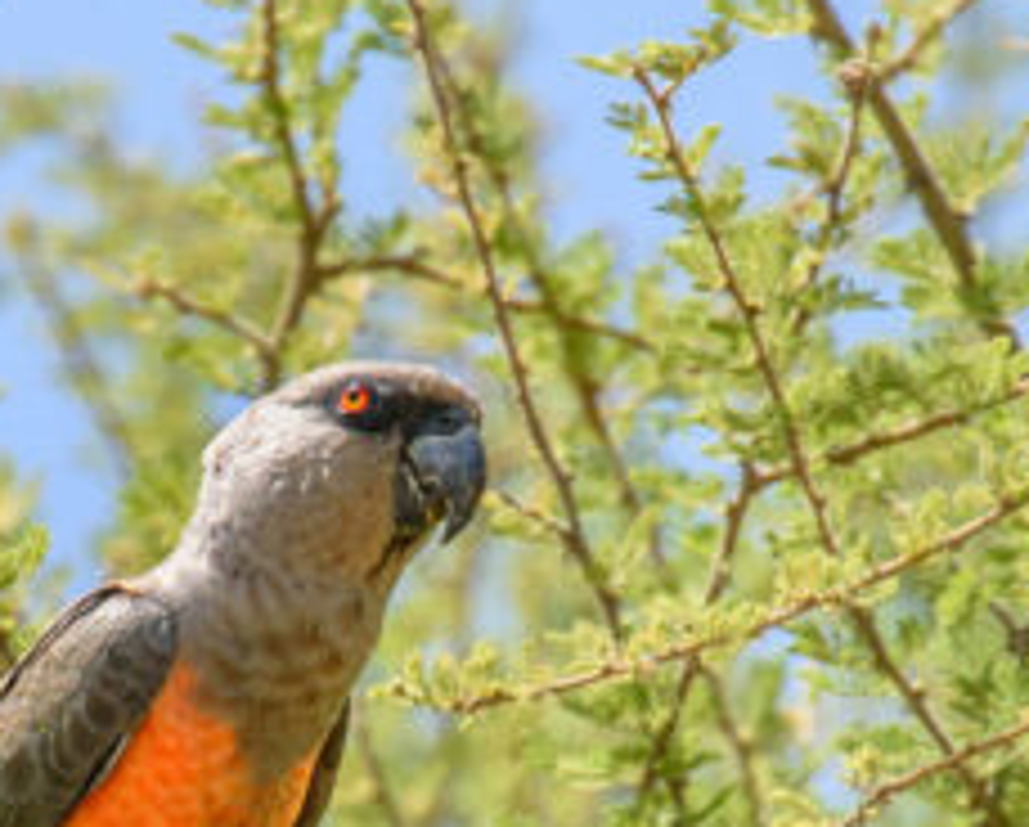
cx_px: 359
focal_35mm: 1474
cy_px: 699
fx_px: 44966
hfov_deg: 1.3
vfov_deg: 1.1
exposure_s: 1/800
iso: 360
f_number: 8
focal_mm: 600
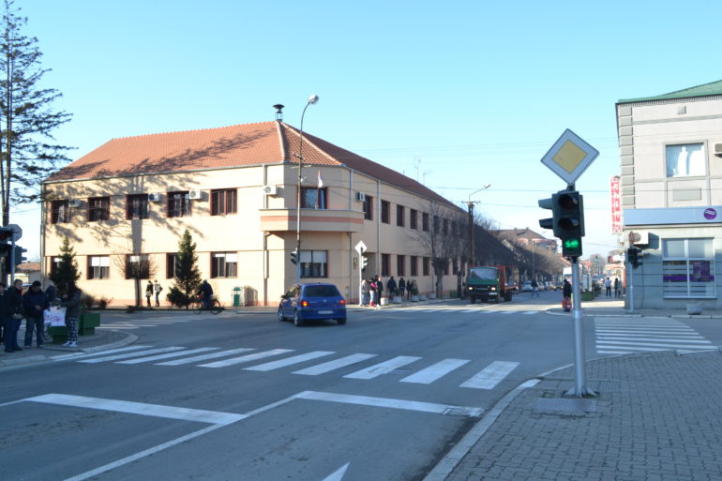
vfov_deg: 43.6
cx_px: 361
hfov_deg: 61.9
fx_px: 601
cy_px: 240
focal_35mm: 30
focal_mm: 20
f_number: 11
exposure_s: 1/160
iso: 400
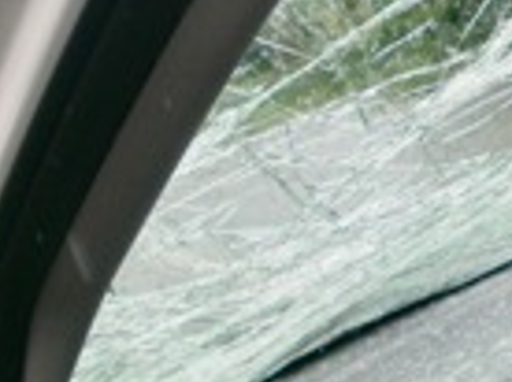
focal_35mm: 91
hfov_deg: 19.2
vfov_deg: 15.7
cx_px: 746
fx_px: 1344
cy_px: -59
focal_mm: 4.65
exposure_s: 1/400
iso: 64
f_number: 2.6
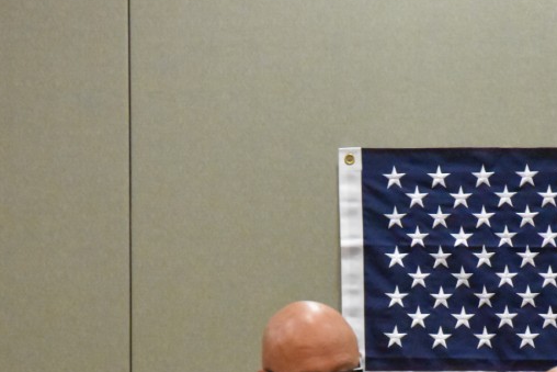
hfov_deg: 5.8
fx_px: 5527
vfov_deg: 3.8
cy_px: 370
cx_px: 377
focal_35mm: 357
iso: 10000
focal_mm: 105
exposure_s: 1/125
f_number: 5.6
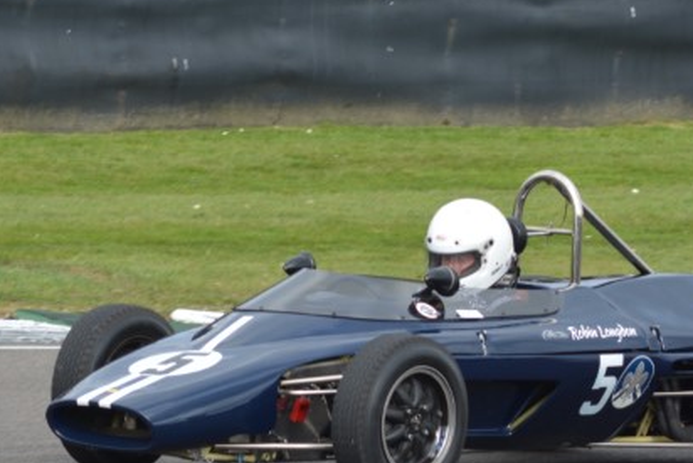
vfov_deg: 4.0
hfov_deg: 6.0
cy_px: 358
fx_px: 6621
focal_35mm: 344
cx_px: 471
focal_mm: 135
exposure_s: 1/320
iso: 400
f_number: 10
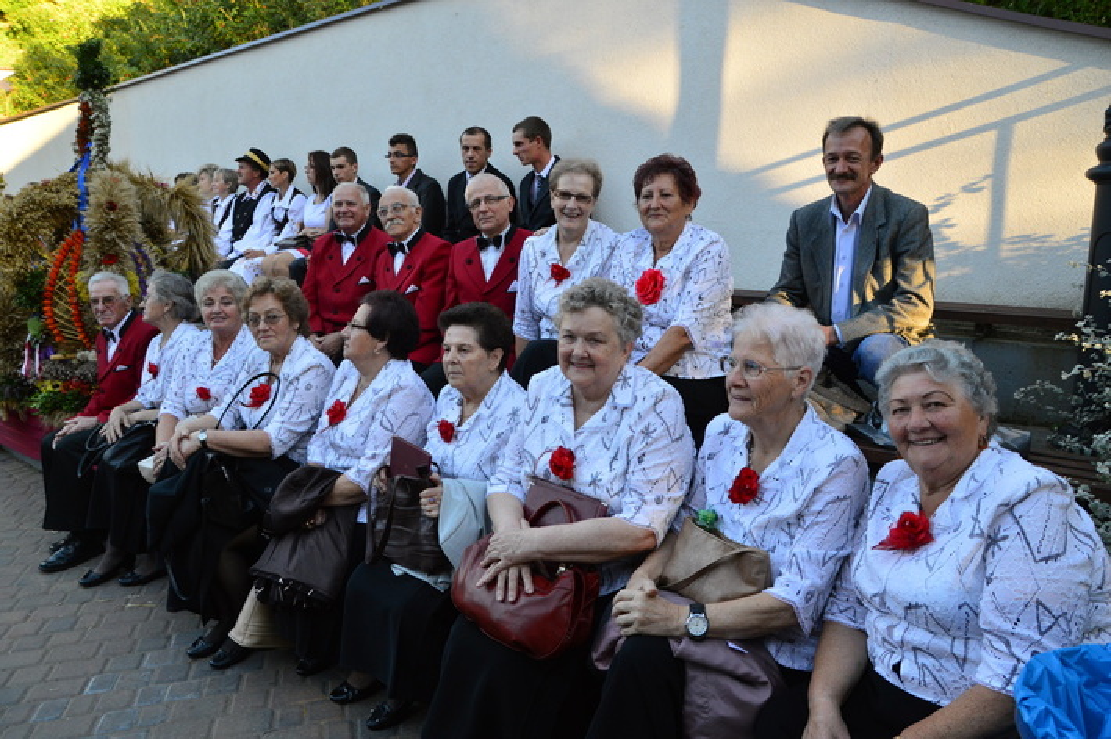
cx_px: 556
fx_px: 786
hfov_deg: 70.5
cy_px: 370
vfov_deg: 50.3
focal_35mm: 26
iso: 450
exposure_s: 1/200
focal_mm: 17
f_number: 5.6
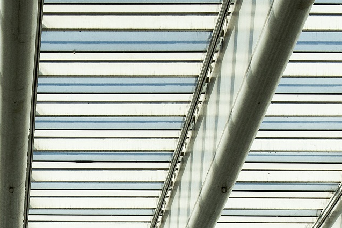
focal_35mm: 254
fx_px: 2413
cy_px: 462
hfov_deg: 8.1
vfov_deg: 5.3
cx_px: 6
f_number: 9
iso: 100
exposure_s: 1/200
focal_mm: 44
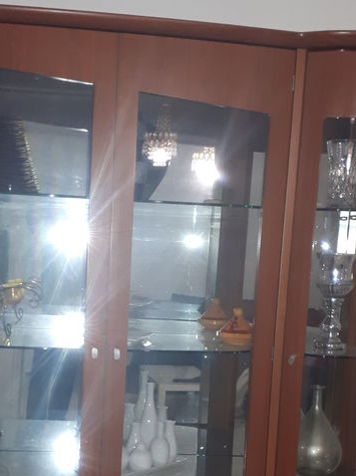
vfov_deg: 33.3
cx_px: 149
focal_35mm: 57
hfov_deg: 25.6
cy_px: 340
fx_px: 782
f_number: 1.9
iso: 200
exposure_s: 1/17
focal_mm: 3.6
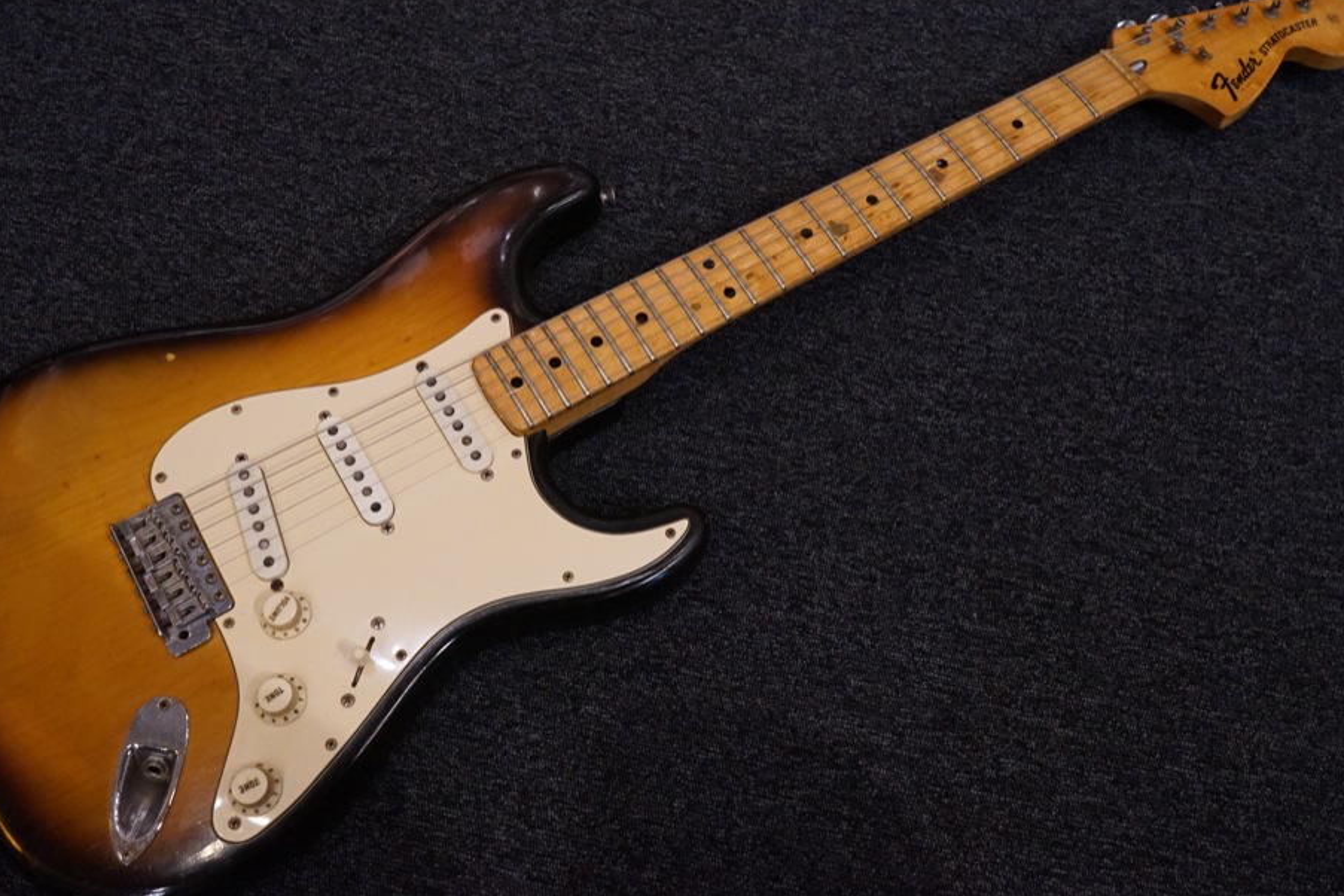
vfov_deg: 42.3
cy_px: 442
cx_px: 636
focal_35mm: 31
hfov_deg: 60.2
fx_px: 1157
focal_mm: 28
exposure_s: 1/50
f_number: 7.1
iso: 6400
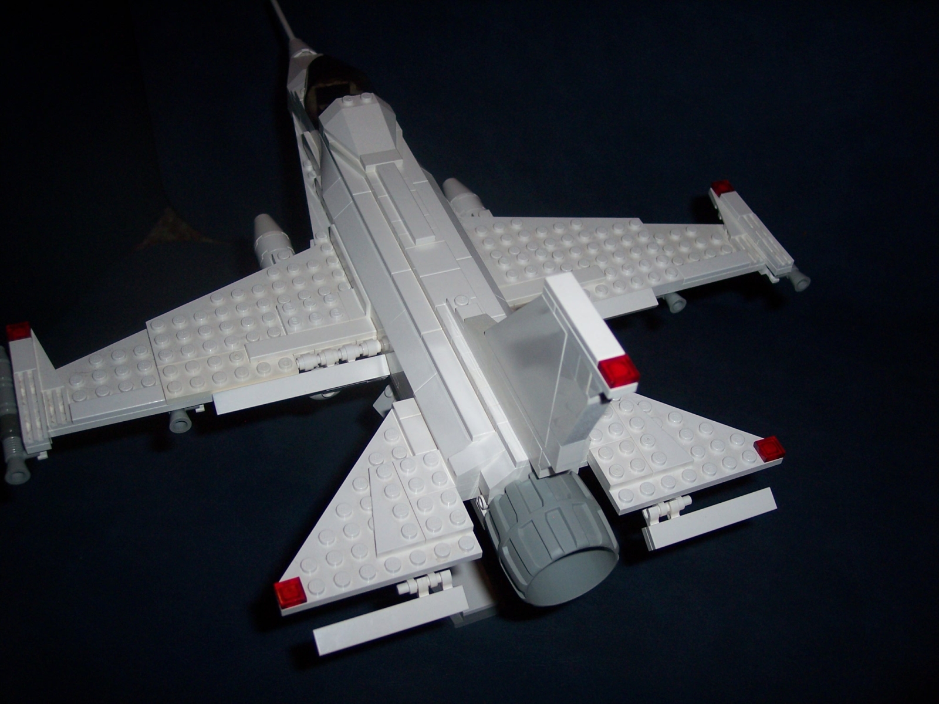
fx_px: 1058
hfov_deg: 47.9
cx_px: 470
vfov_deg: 36.8
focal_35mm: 39
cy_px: 352
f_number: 2.8
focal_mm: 8
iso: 100
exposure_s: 1/60
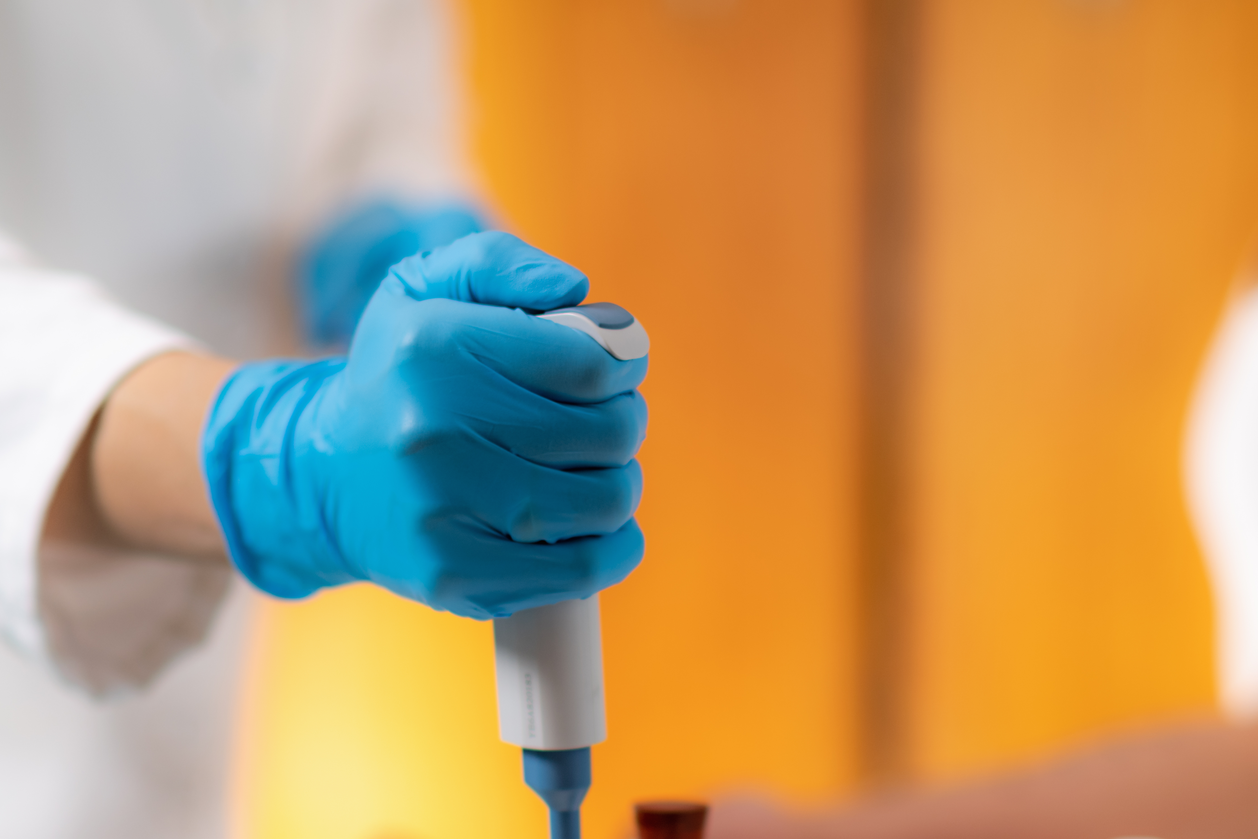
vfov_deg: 8.7
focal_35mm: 157
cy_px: 658
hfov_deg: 13.1
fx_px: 5486
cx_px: 674
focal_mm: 85
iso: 64
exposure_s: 1/200
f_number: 1.8
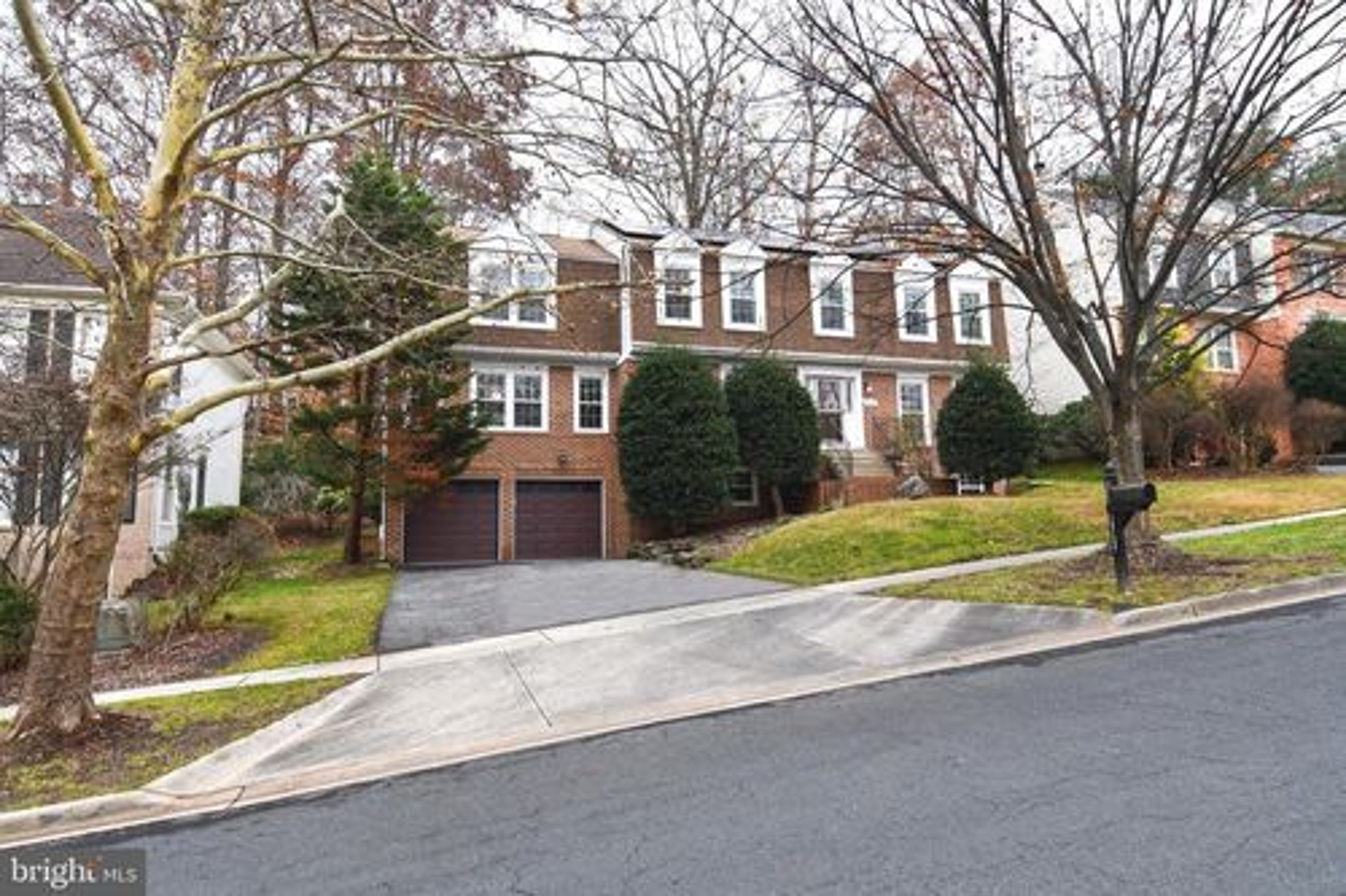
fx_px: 785
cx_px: 673
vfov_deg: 59.5
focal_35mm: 21
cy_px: 448
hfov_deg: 81.2
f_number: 5
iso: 400
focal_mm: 14
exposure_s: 1/250
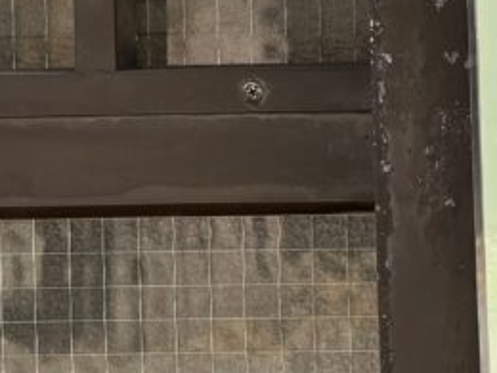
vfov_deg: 11.4
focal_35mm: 128
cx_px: 992
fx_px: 1838
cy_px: -54
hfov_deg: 13.3
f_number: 1.6
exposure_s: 1/416
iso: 50
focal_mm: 5.96
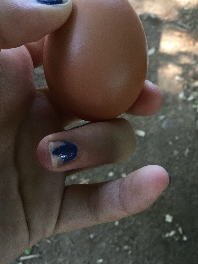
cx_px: 138
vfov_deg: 38.9
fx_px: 374
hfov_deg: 29.4
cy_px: 127
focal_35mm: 49
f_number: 2.4
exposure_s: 1/30
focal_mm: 3.3
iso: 40
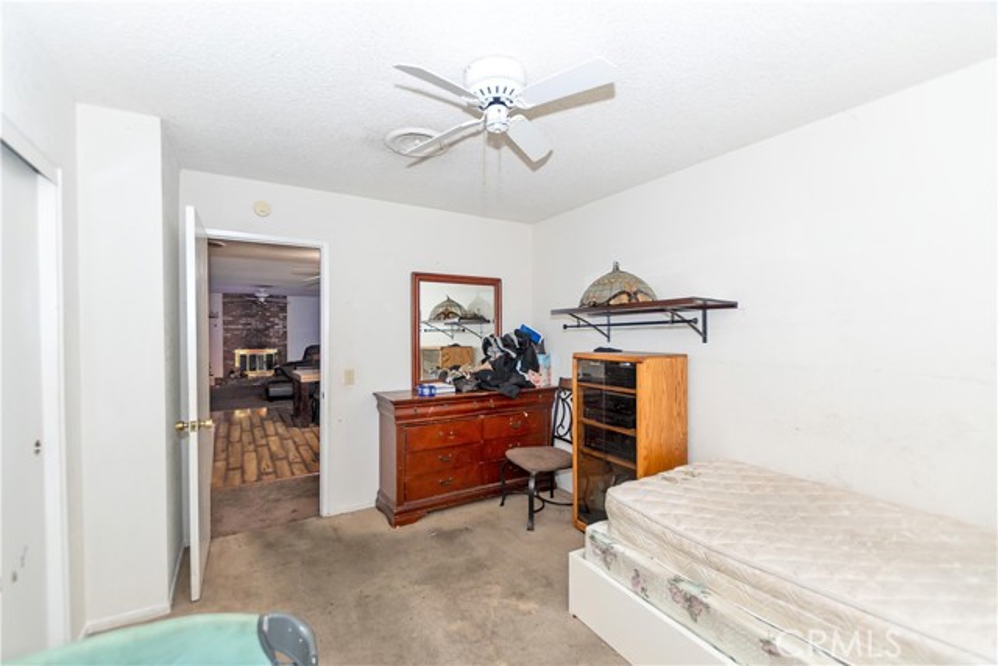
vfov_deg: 77.4
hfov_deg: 100.4
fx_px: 416
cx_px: 499
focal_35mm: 15
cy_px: 333
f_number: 3.5
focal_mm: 10
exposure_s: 1/160
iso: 320
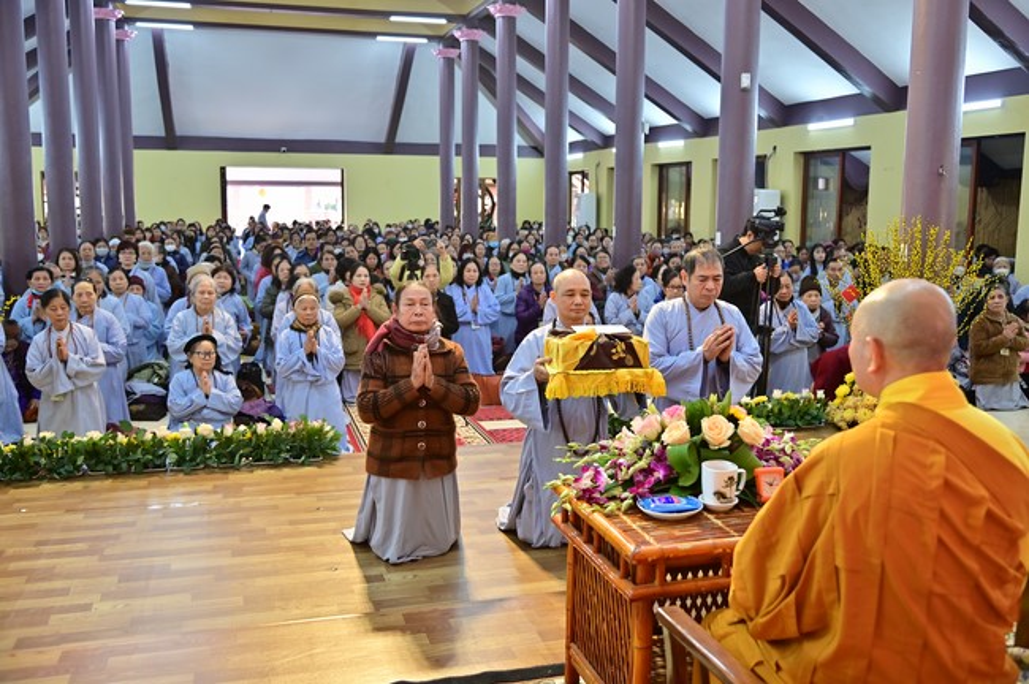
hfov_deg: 58.8
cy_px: 342
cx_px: 514
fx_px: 914
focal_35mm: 32
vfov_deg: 41.0
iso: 800
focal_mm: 32
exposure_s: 1/125
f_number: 4
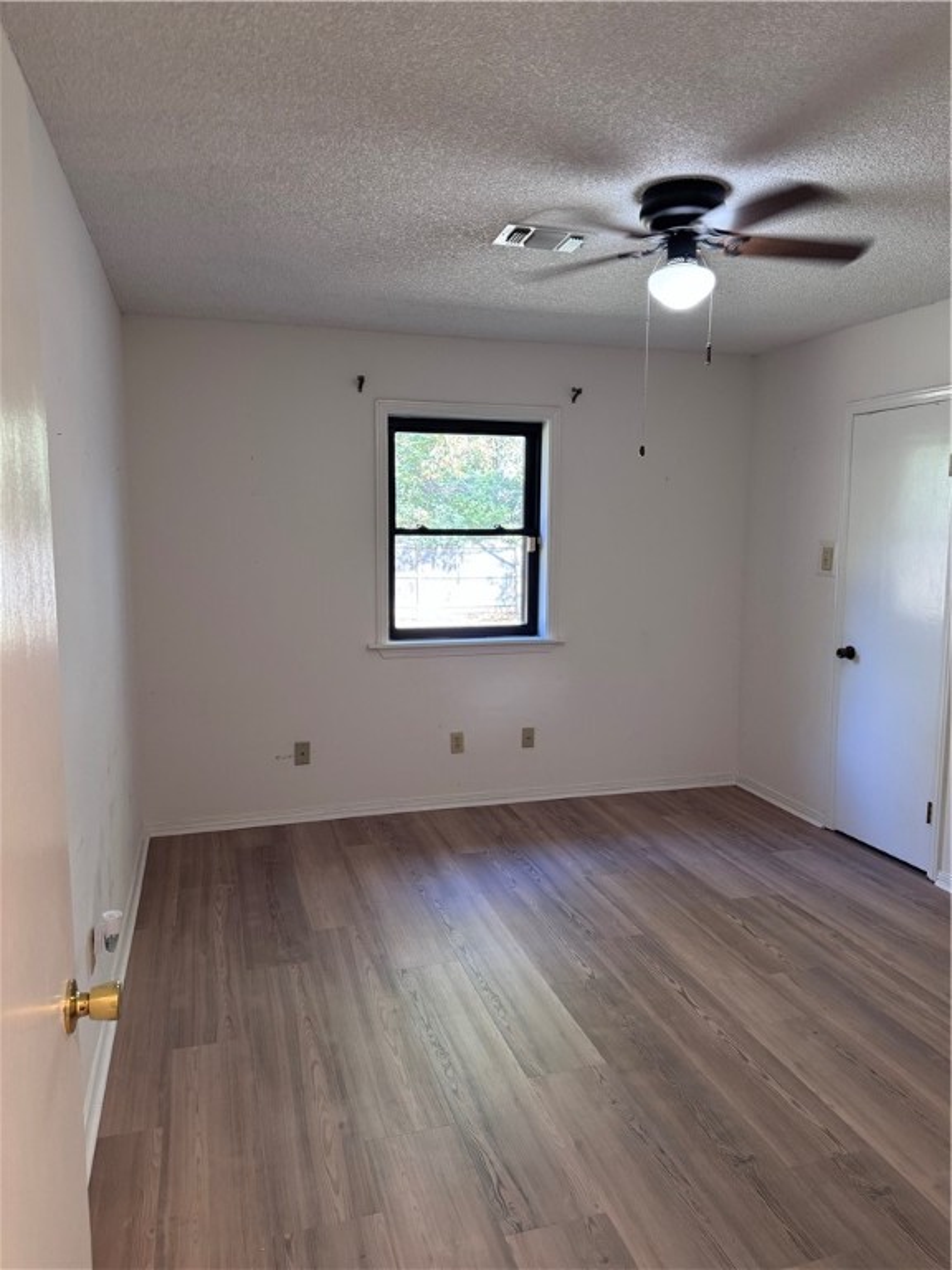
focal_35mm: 24
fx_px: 880
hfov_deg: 56.8
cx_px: 476
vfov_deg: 71.6
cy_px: 635
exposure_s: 1/60
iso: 250
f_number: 1.78
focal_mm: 6.76
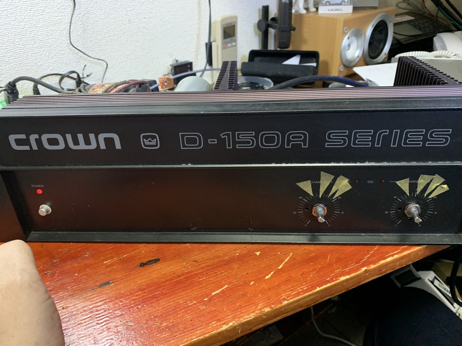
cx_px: 231
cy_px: 173
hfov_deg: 67.3
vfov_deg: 53.1
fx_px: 347
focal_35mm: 26
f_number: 1.8
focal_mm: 4.25
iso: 400
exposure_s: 1/33
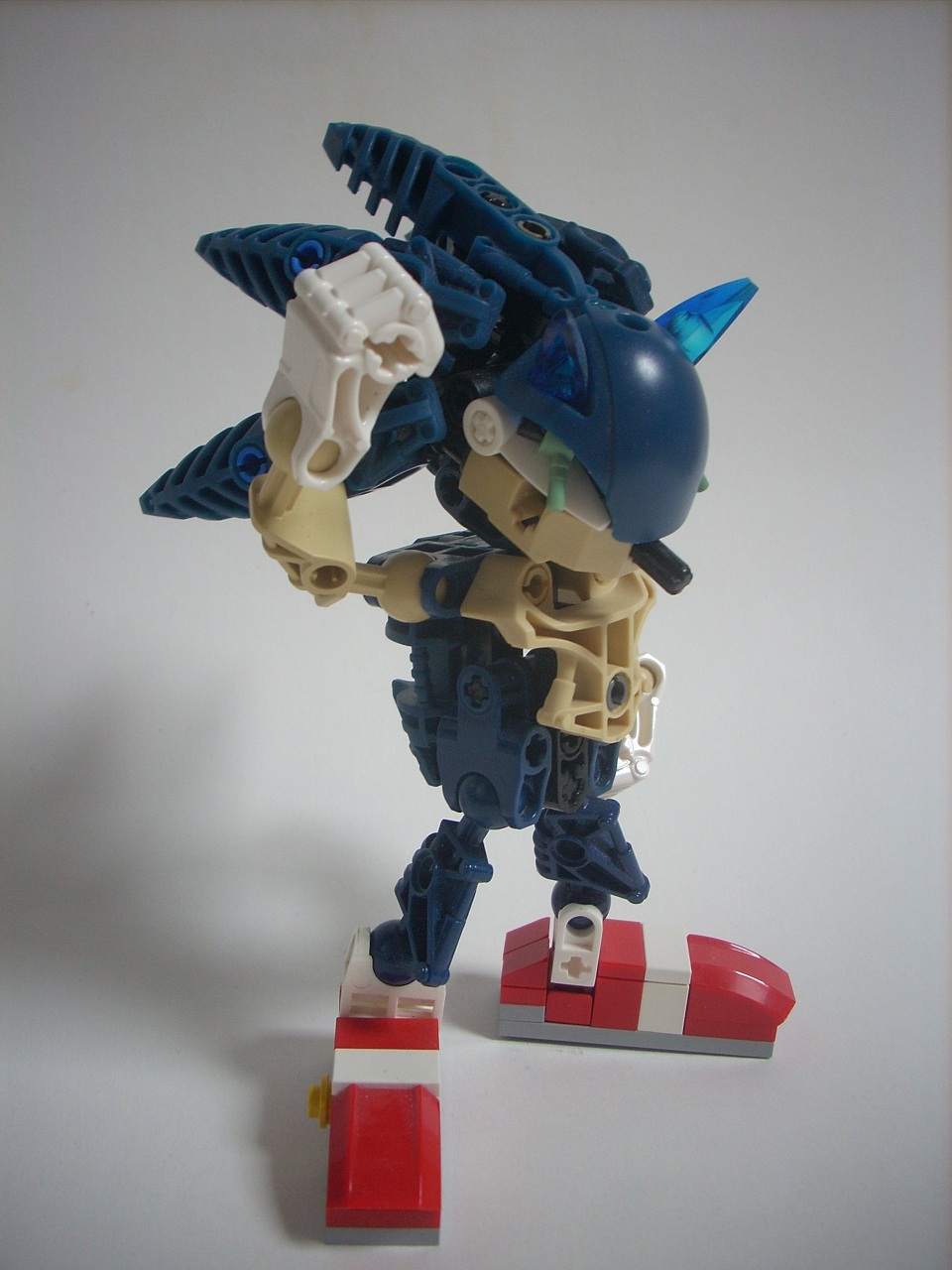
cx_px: 476
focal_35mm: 37
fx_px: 1357
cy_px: 635
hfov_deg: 38.7
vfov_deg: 50.1
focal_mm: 6.2
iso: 84
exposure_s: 1/30
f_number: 2.8
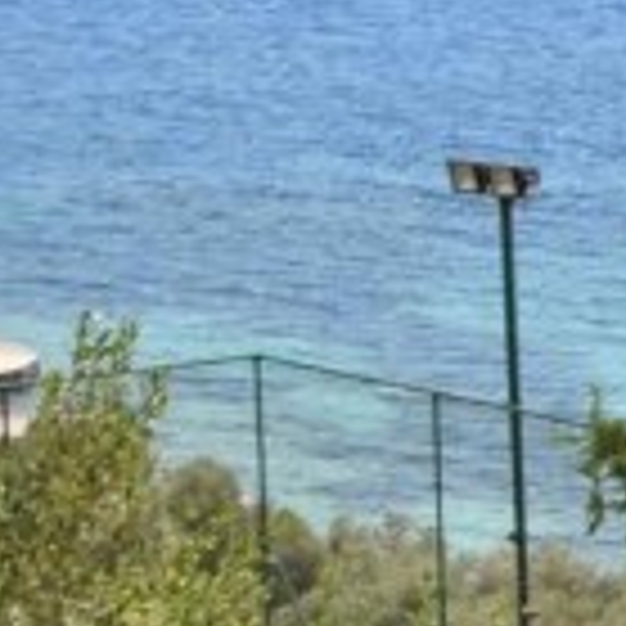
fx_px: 5156
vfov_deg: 6.9
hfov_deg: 6.5
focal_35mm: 252
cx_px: 1610
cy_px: 635
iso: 100
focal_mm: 24
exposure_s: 1/250
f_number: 8
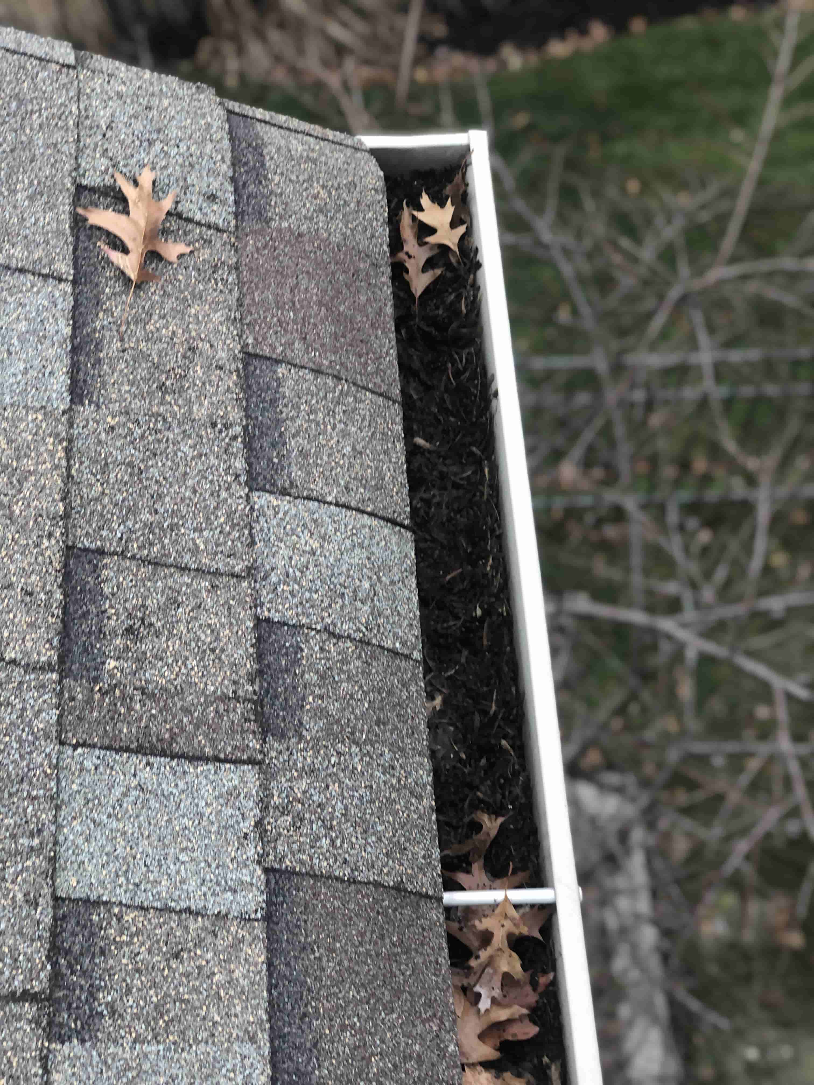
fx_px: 1787
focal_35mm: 57
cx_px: 407
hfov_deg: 25.7
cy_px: 542
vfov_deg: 33.8
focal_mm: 6.6
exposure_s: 1/60
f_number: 2.8
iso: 25
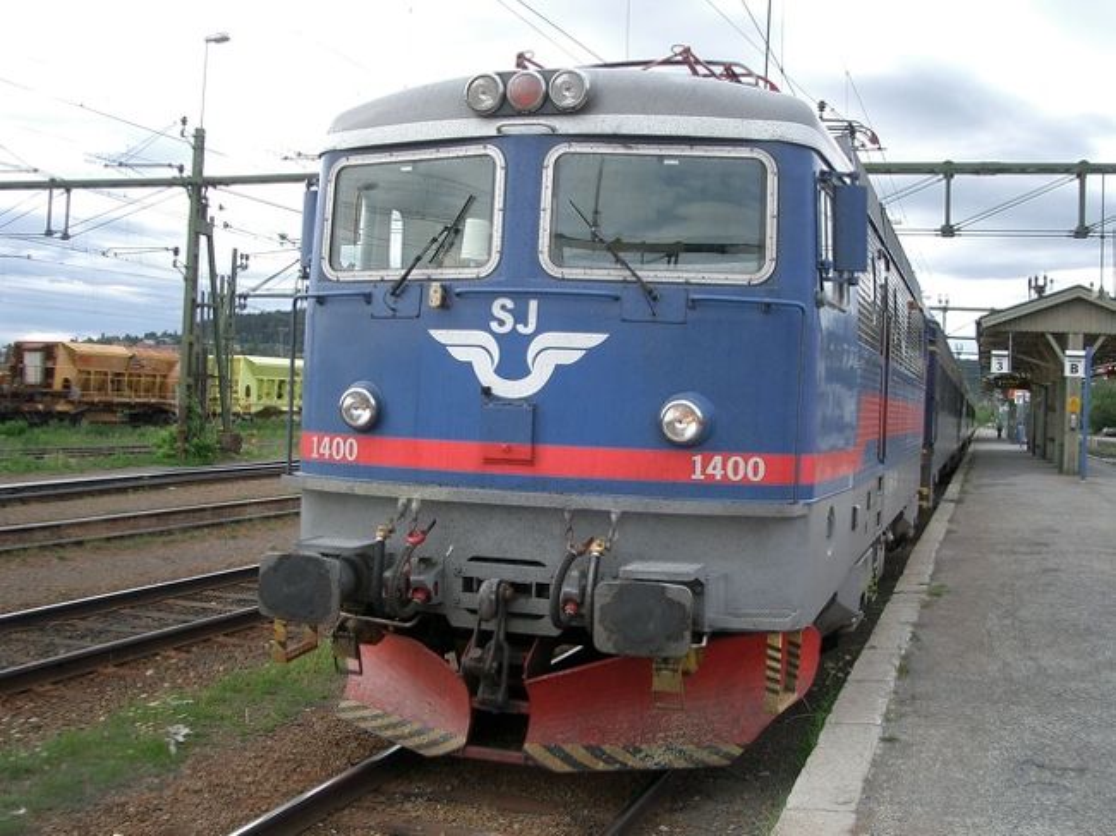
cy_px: 418
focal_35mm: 41
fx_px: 1321
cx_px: 558
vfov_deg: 35.1
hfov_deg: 45.8
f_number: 2.8
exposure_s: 1/400
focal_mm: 6.8
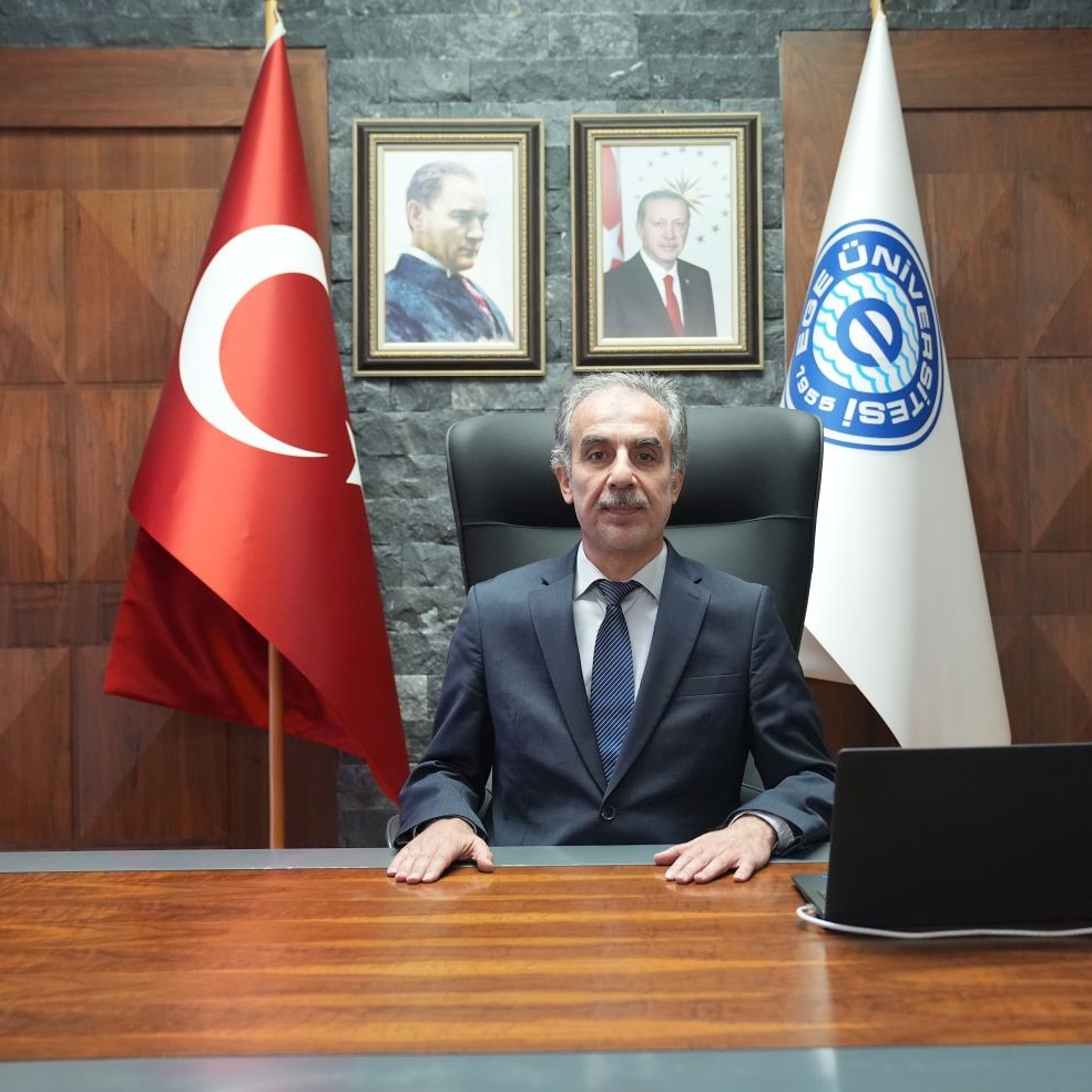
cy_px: 544
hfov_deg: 38.1
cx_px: 678
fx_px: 1570
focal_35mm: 44
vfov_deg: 38.3
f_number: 3.2
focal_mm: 34
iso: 4000
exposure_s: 1/125
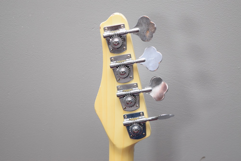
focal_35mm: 82
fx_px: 552
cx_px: 120
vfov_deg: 16.6
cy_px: 80
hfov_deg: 24.6
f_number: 5.6
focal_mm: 55
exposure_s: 1/60
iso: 1000
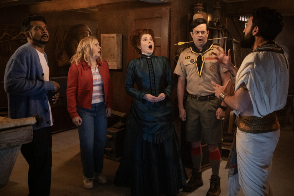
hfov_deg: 54.4
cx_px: 147
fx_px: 286
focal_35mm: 35
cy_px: 98
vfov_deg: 37.9
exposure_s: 1/125
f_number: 1.8
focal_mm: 23
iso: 6400
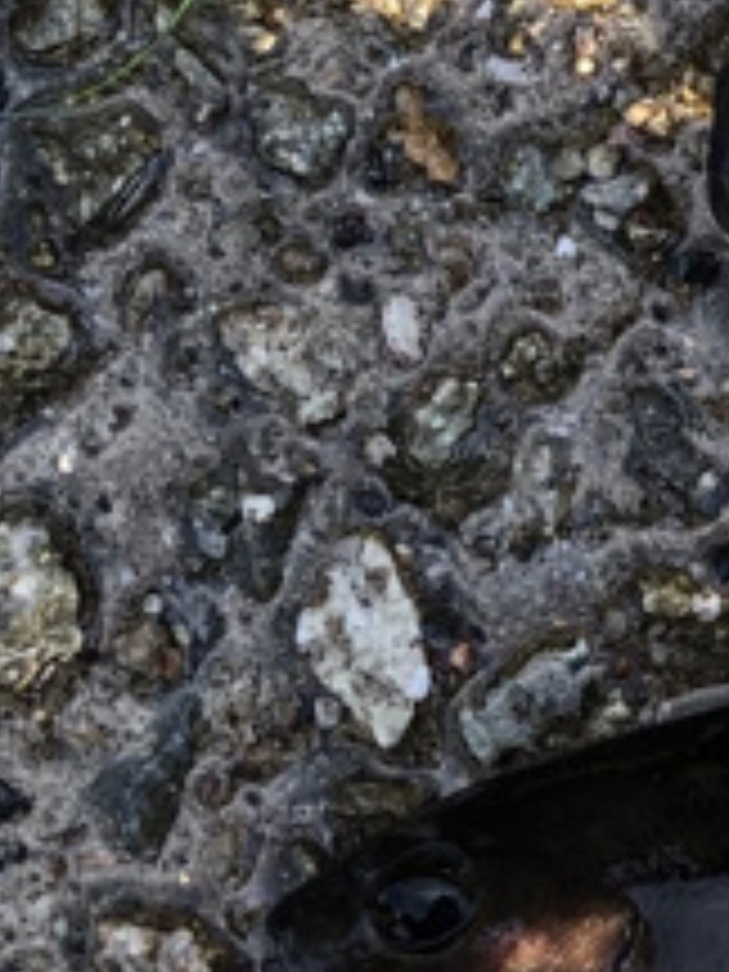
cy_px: -90
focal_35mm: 133
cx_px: 1008
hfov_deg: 10.8
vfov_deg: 14.5
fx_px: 3735
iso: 20
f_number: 1.8
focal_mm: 3.99
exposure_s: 1/170
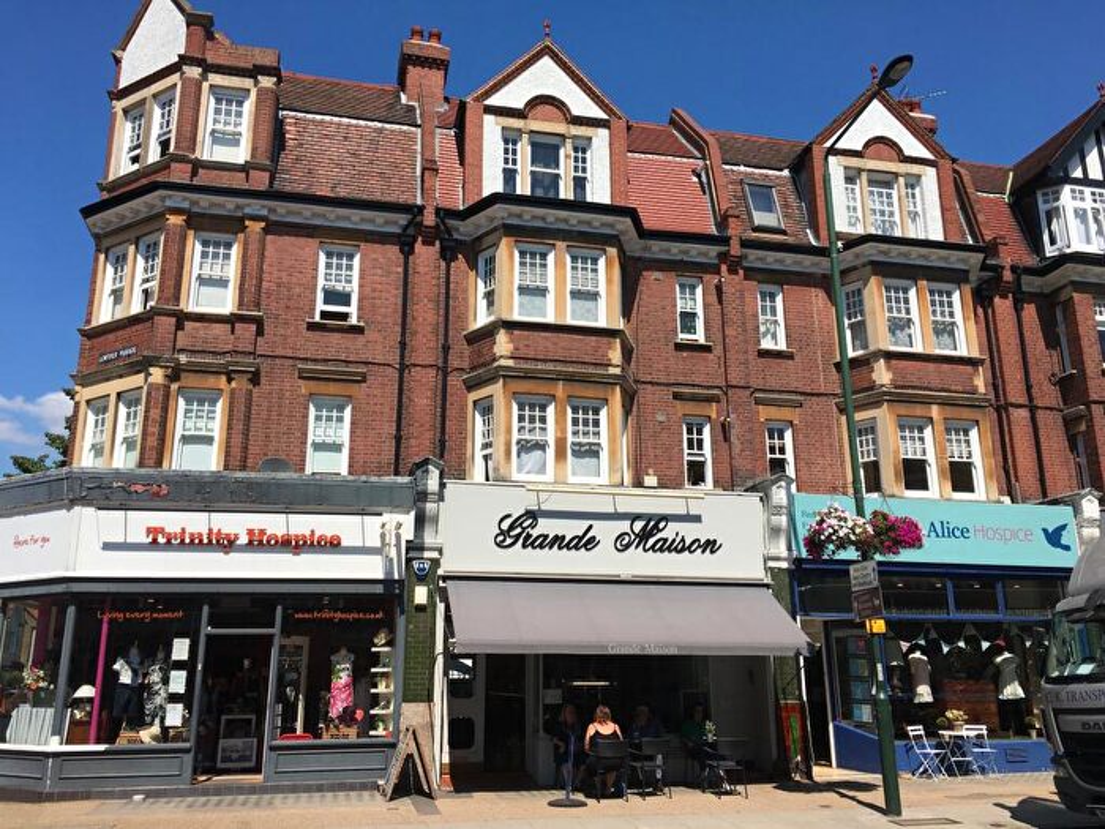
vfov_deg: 48.2
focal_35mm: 29
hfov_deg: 61.7
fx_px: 926
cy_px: 414
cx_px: 552
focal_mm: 4.15
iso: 25
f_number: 2.2
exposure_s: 1/2653
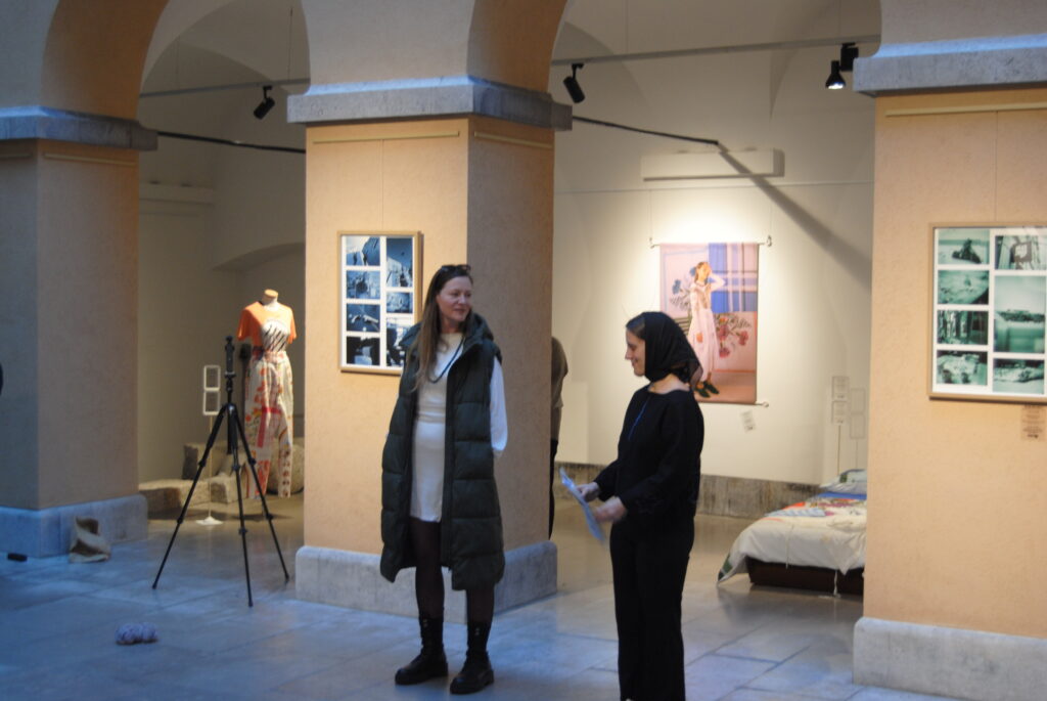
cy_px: 350
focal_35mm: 52
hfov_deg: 37.8
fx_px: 1528
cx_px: 524
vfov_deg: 25.8
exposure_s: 1/25
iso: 400
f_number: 4.5
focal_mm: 35
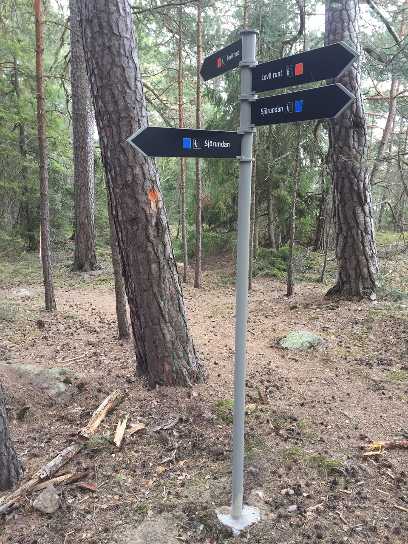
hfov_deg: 48.2
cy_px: 272
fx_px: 456
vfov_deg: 61.7
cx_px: 204
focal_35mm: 29
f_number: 2.2
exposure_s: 1/33
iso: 32
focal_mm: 4.15
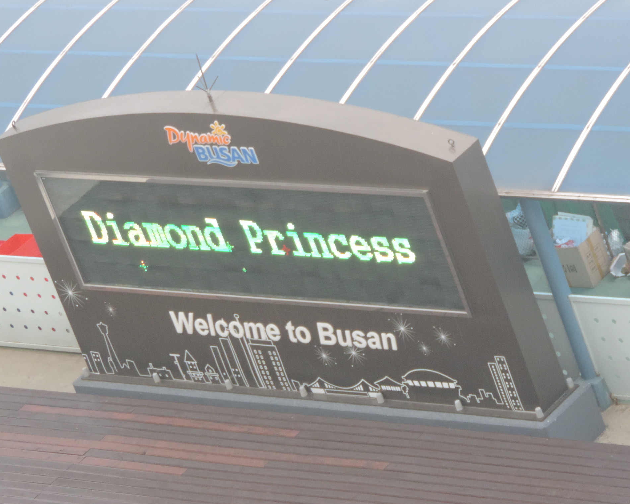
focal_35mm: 258
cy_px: 274
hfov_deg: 7.5
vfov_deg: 6.0
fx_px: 4810
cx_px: 362
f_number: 4.6
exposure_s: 1/50
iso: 400
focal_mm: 35.6
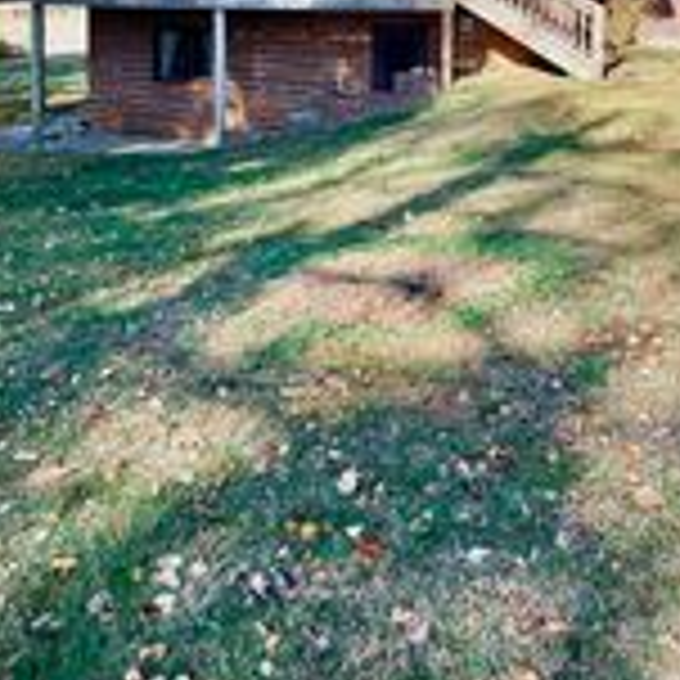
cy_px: 16
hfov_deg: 39.1
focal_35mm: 43
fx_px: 956
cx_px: 372
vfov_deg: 35.7
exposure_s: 1/259
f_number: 2.2
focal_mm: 2.22
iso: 16
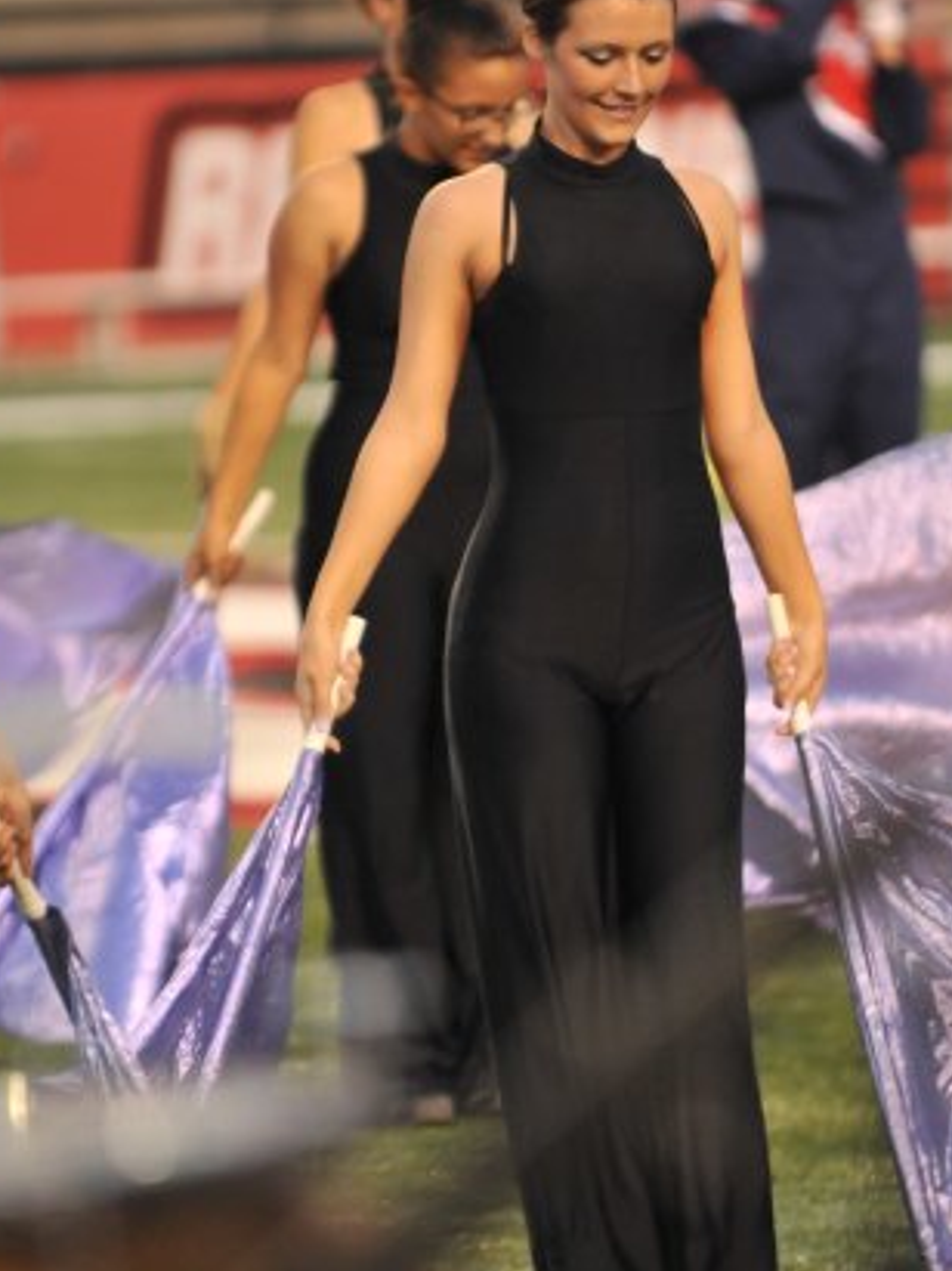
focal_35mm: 421
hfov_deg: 3.5
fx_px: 15446
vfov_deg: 4.7
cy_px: 618
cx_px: 524
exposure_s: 1/400
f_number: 2.8
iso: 800
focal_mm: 200
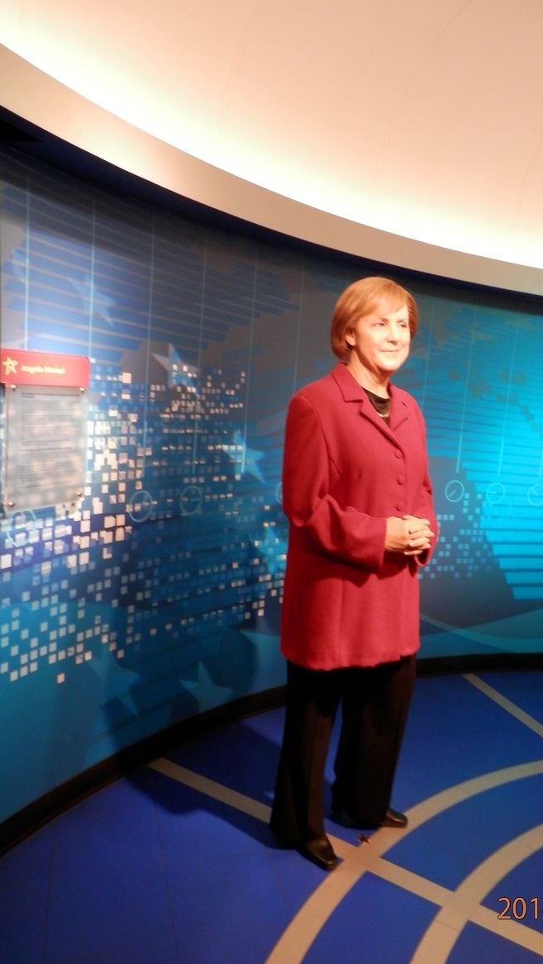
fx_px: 716
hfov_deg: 41.0
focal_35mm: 28
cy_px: 485
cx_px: 360
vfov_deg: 67.9
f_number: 3
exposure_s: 1/13
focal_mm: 4.5
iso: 200
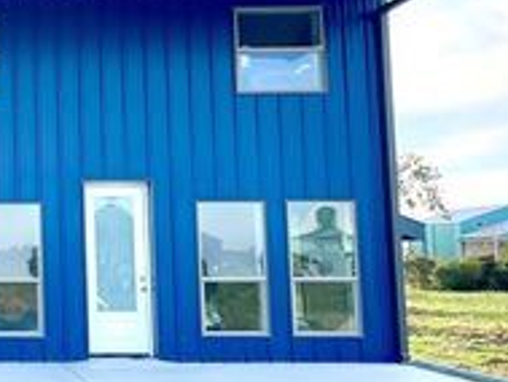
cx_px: -137
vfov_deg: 22.2
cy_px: 144
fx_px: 969
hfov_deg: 25.6
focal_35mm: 66
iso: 32
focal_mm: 5.1
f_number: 1.6
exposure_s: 1/2012
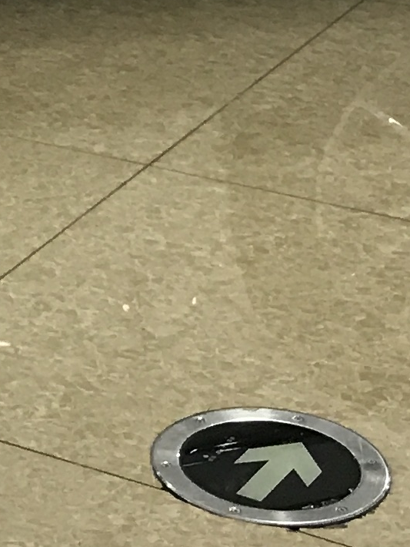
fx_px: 2509
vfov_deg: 11.6
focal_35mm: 159
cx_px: -639
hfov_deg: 8.4
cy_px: -411
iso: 40
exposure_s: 1/17
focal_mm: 3.99
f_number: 1.8
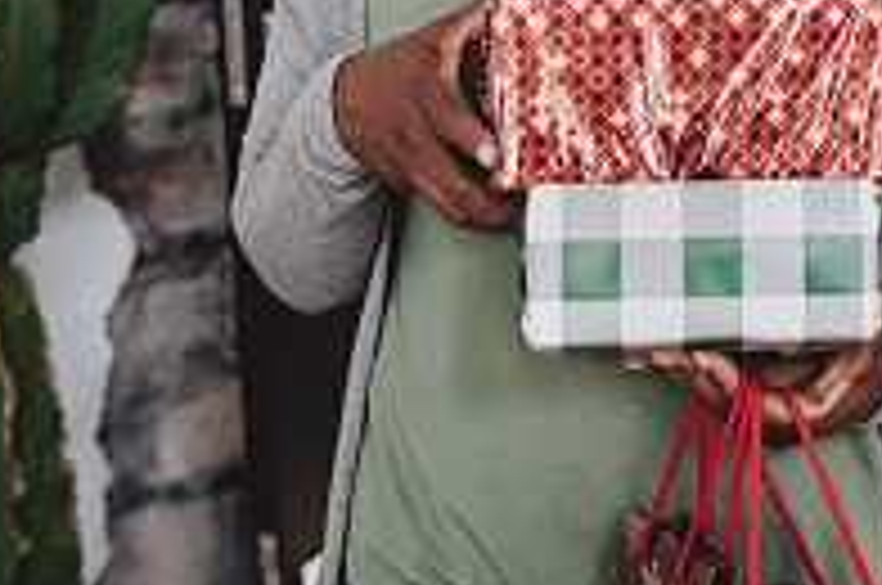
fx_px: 2226
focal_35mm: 91
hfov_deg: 21.7
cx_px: 862
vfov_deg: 14.6
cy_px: -74
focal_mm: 35
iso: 500
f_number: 2.2
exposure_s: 1/640
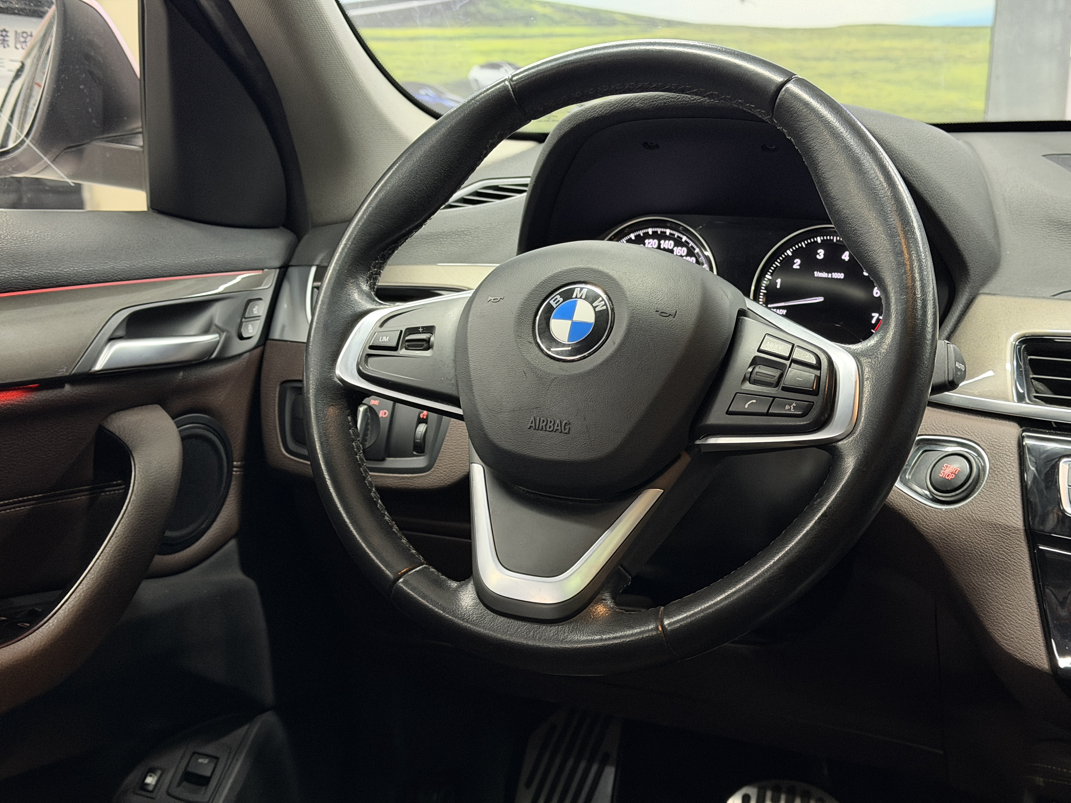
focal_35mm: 48
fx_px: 1485
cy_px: 402
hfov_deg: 39.7
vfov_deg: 30.3
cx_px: 536
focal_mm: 6.76
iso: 800
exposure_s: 1/29
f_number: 1.78
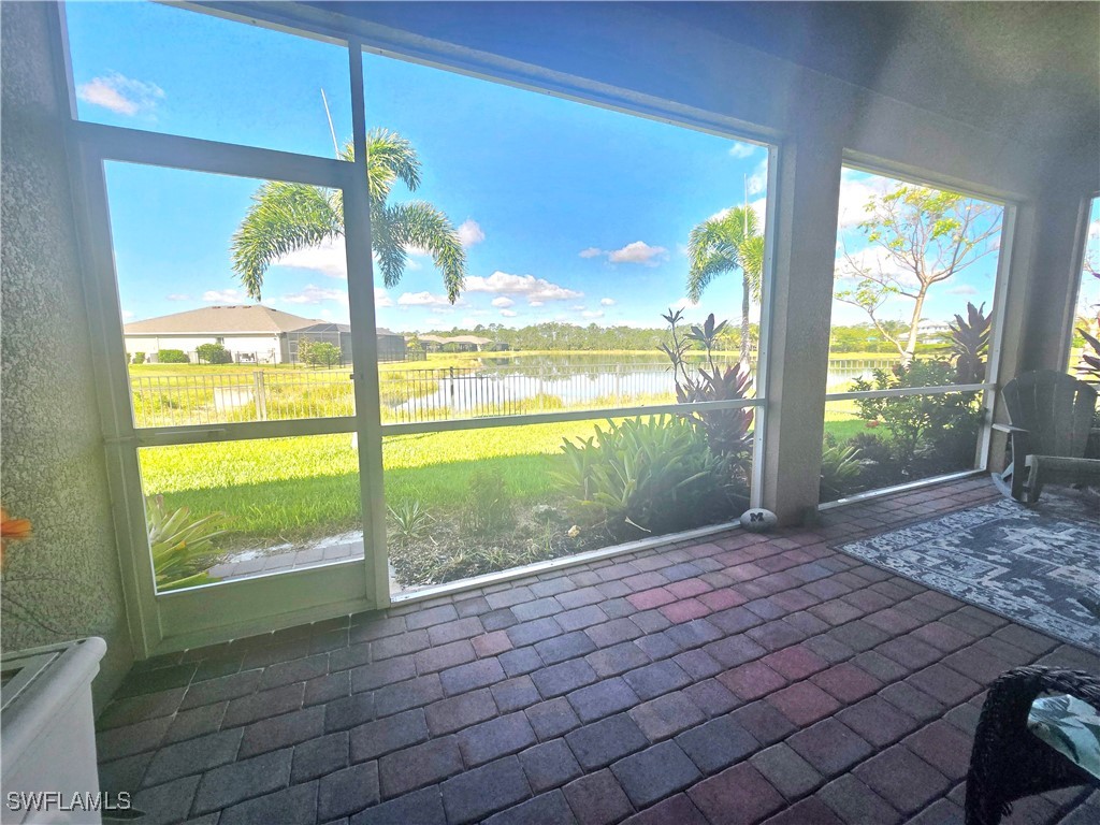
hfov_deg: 106.2
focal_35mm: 13
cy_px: 412
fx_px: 413
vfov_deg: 89.9
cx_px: 550
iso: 50
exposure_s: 1/417
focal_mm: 2.2
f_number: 2.2
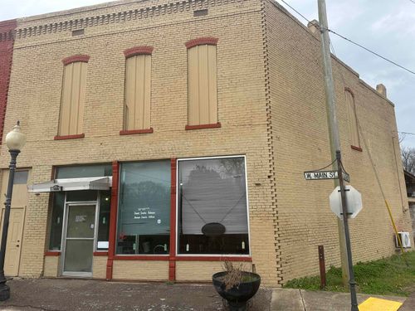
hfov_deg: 71.6
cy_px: 156
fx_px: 288
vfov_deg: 56.8
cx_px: 208
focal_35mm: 24
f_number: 1.78
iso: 80
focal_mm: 6.86
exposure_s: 1/1072
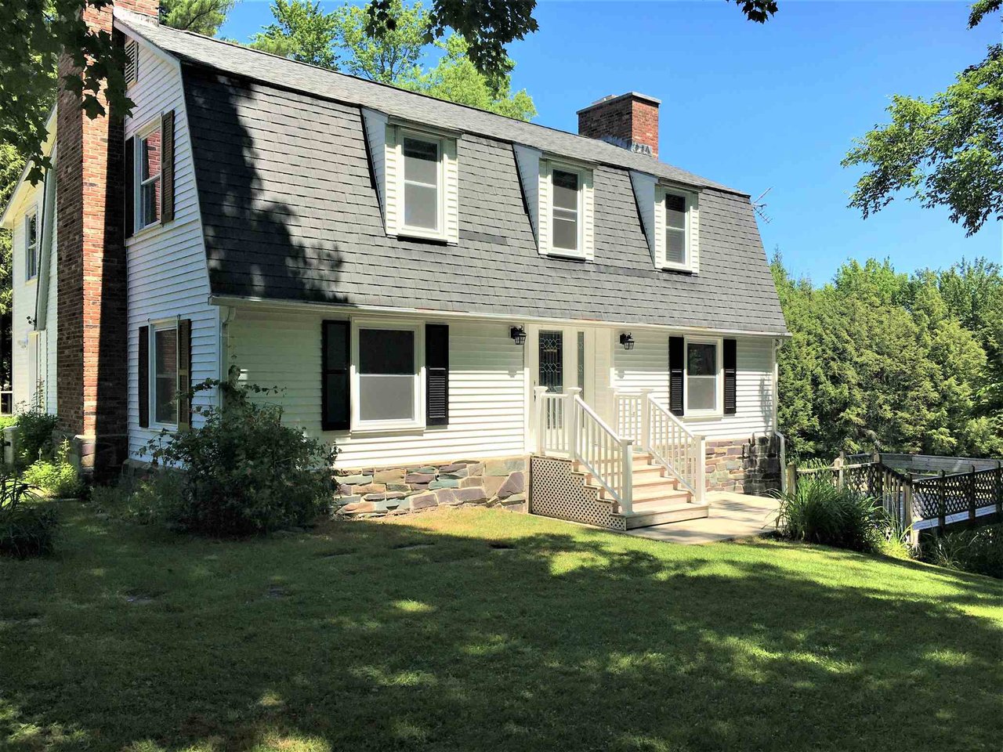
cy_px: 376
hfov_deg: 61.7
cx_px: 502
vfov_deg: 48.2
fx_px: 840
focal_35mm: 29
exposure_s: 1/1166
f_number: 2.2
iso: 25
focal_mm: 4.15
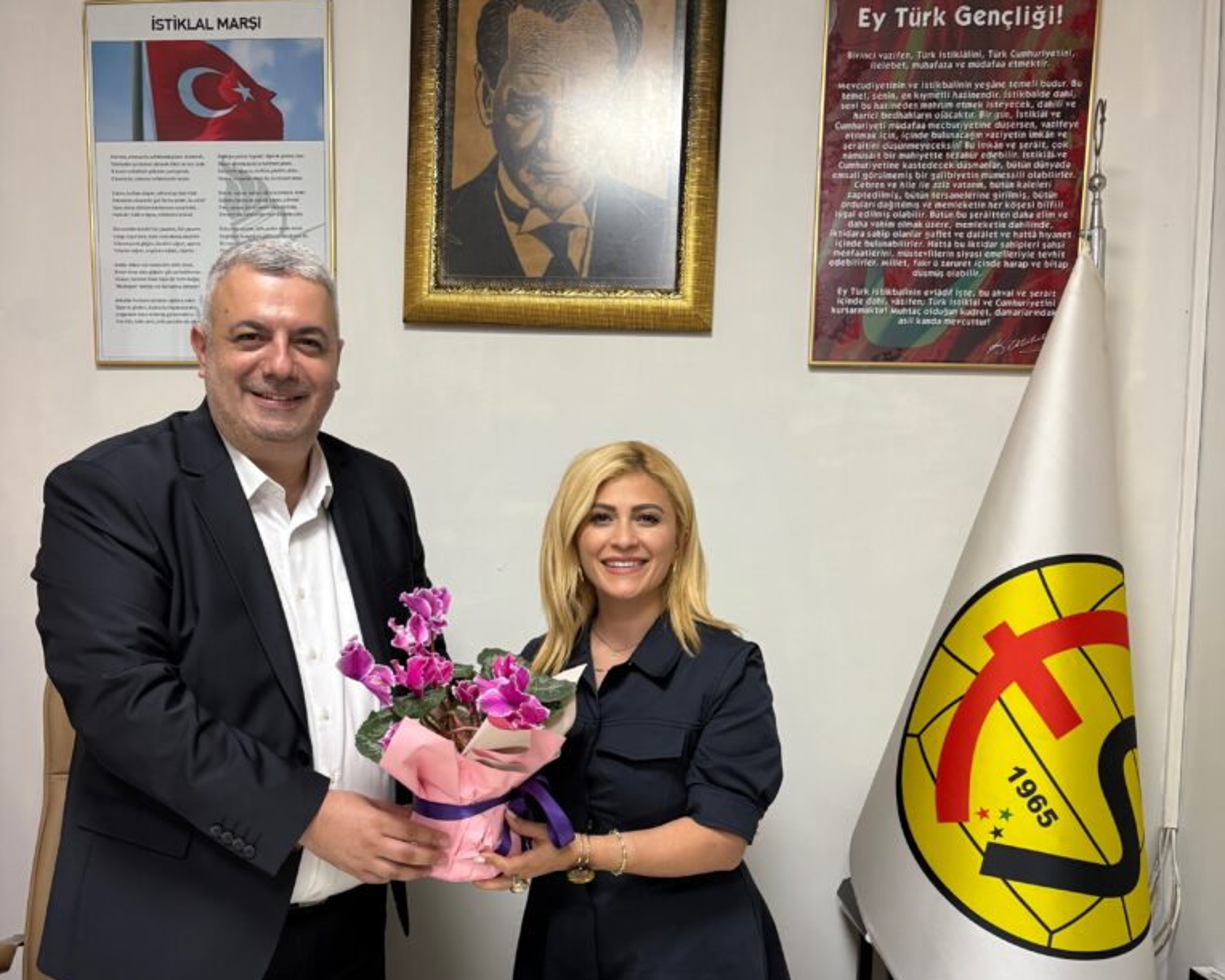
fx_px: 1233
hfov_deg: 52.8
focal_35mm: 34
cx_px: 611
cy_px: 653
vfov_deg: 42.8
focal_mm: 5.96
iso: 160
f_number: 1.6
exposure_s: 1/50
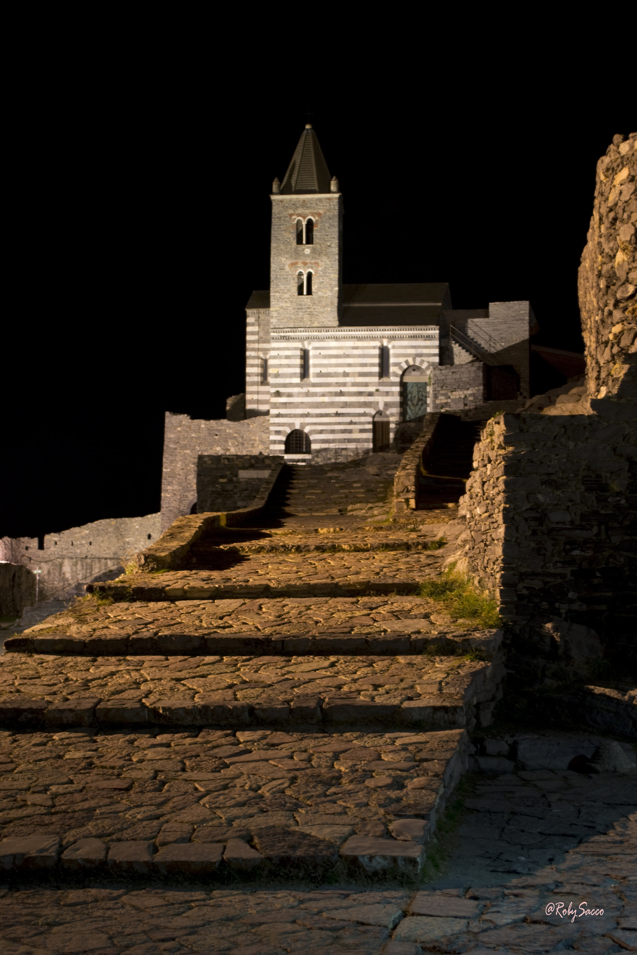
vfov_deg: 37.9
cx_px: 318
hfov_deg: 25.8
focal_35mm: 52
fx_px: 1393
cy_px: 478
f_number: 5
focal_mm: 35
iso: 100
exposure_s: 8
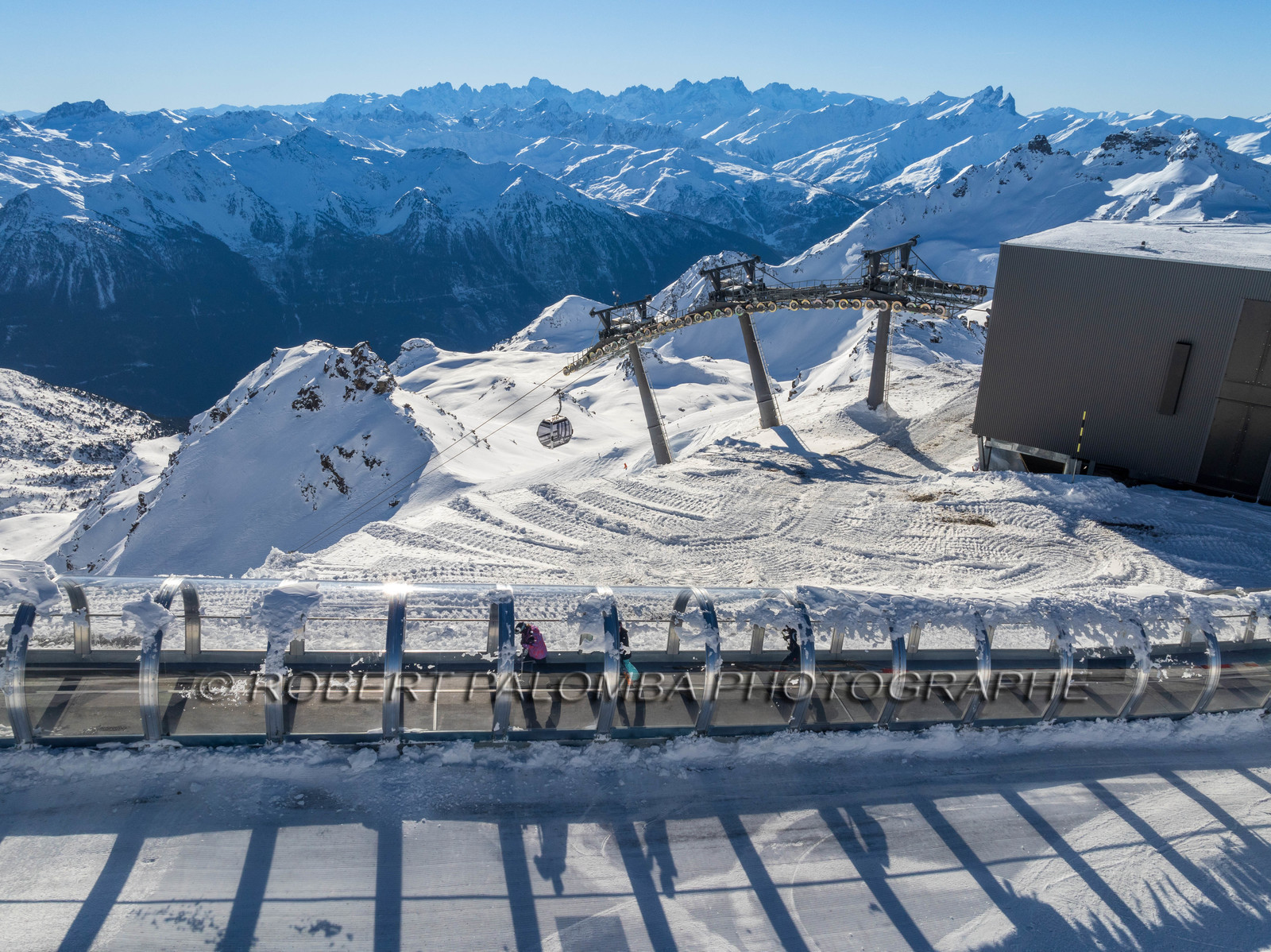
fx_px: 881
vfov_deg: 56.8
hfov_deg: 71.6
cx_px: 636
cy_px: 476
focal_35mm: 24
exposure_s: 1/500
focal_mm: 12.3
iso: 200
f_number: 11
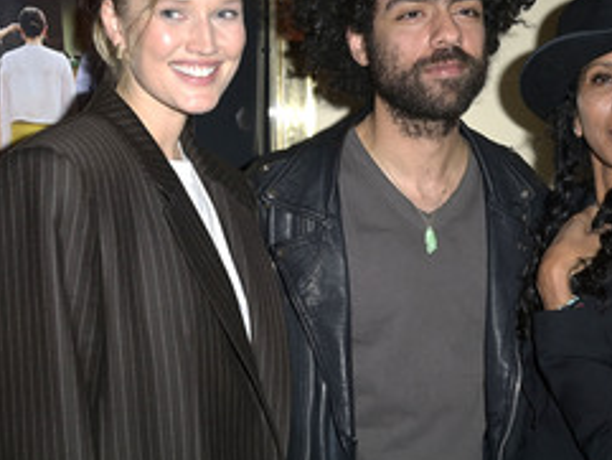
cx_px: 324
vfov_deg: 18.7
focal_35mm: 79
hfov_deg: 24.7
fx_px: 1397
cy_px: 244
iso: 640
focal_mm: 44
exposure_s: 1/250
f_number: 5.6
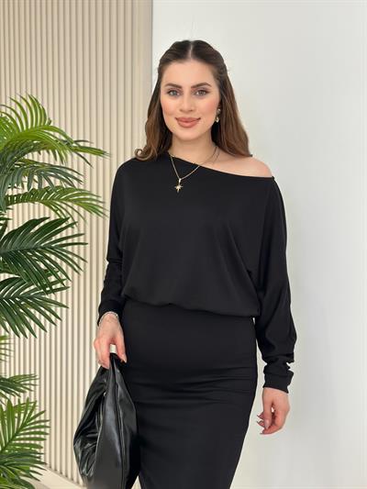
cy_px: 244
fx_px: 678
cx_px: 184
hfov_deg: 30.3
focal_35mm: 48
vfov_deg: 39.6
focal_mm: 6.86
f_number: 1.78
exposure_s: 1/225
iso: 80
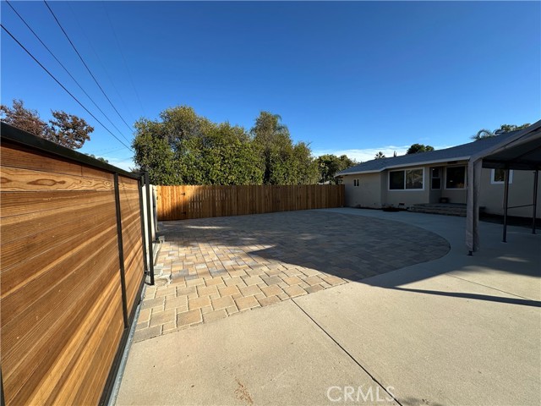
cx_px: 270
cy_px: 203
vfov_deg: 85.7
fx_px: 219
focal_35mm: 14
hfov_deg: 102.1
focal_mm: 2.22
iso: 40
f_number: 2.2
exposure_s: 1/1082
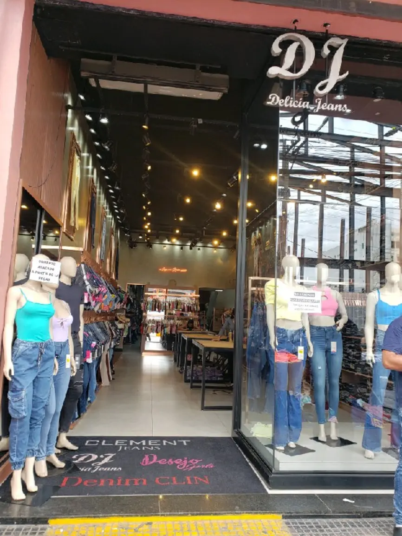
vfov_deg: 67.3
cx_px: 201
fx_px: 402
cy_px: 268
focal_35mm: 26
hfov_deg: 53.1
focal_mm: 4.3
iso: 50
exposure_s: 1/125
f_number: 2.4
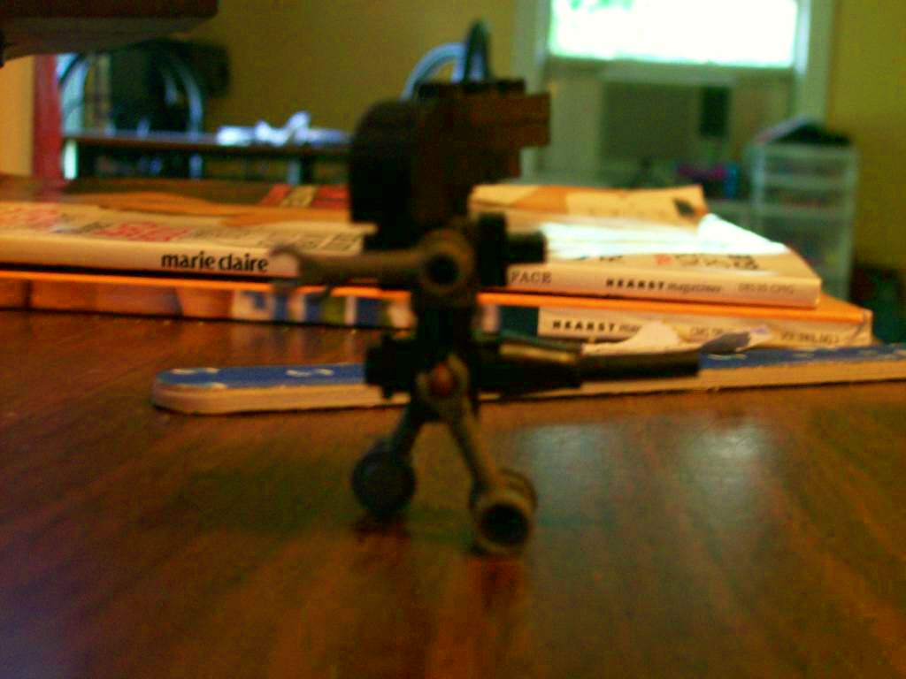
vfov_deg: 26.1
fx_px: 1466
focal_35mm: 56
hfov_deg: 34.3
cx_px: 453
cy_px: 340
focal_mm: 9.4
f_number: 3.4
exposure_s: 1/8
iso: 160
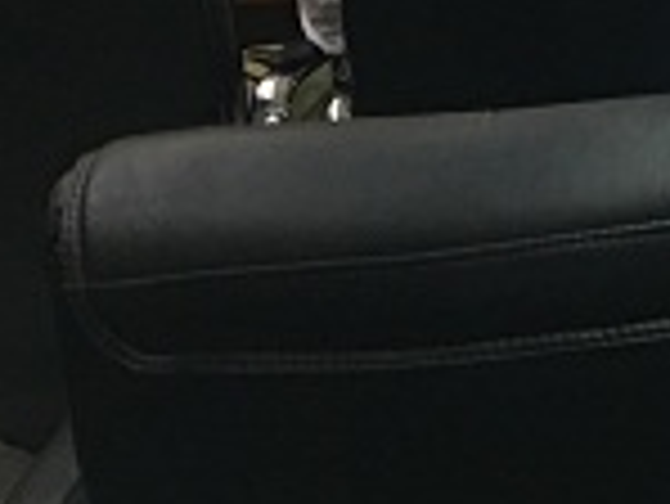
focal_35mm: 117
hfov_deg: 14.6
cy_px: -382
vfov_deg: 11.8
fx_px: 2266
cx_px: 1237
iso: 80
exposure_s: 1/10
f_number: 2.2
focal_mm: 4.15
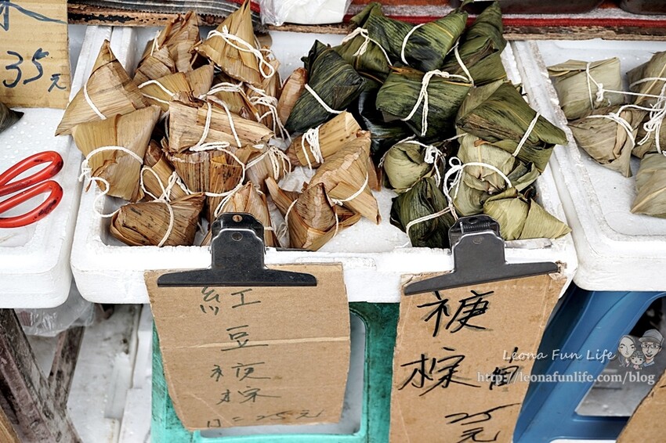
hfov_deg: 47.9
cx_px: 333
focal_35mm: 40
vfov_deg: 33.0
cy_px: 222
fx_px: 749
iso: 125
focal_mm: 27
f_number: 4.5
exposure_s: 1/160
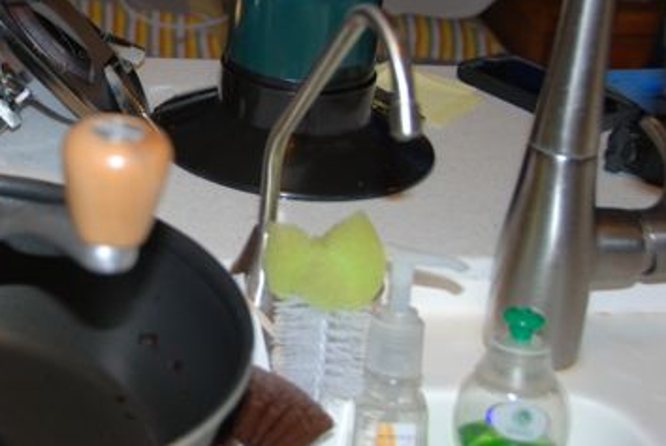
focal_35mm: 76
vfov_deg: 17.8
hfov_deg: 25.8
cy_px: 55
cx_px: 70
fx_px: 1408
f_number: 4
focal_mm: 28
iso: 200
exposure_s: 1/60
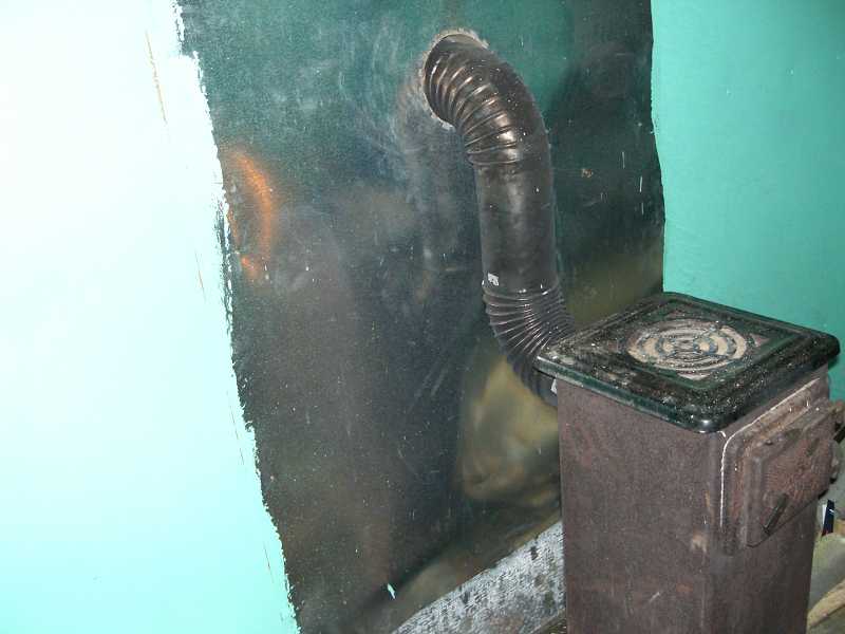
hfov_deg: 49.0
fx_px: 928
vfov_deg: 37.7
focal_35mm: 38
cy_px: 317
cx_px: 422
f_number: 3.1
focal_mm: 6.3
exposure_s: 1/60
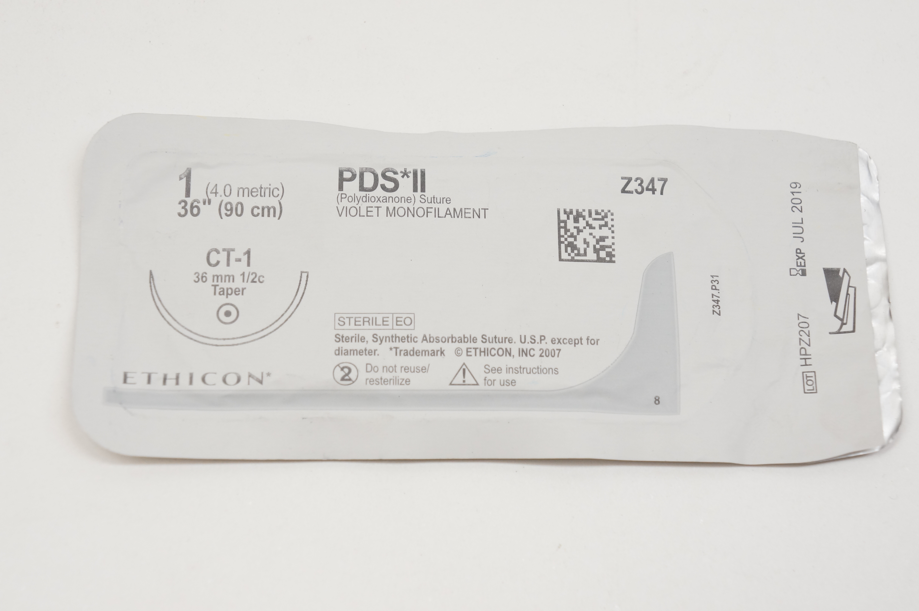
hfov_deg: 28.3
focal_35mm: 72
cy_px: 303
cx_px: 461
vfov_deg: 19.0
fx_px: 1823
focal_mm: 47
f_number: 7.1
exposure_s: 1/125
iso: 800
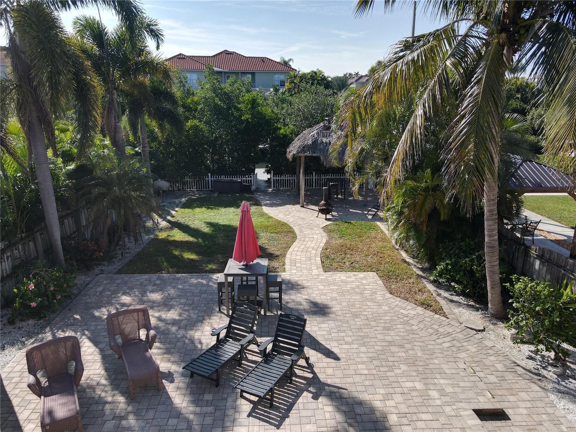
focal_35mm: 24
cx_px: 288
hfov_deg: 71.6
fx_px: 399
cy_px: 216
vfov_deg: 56.8
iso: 100
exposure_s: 1/500
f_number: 2.8
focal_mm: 4.5
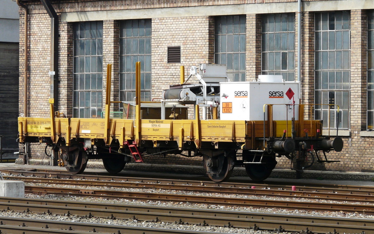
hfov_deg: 11.5
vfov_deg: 7.2
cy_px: 105
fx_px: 1855
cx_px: 187
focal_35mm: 182
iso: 100
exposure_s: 1/400
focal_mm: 28.1
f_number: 5.6
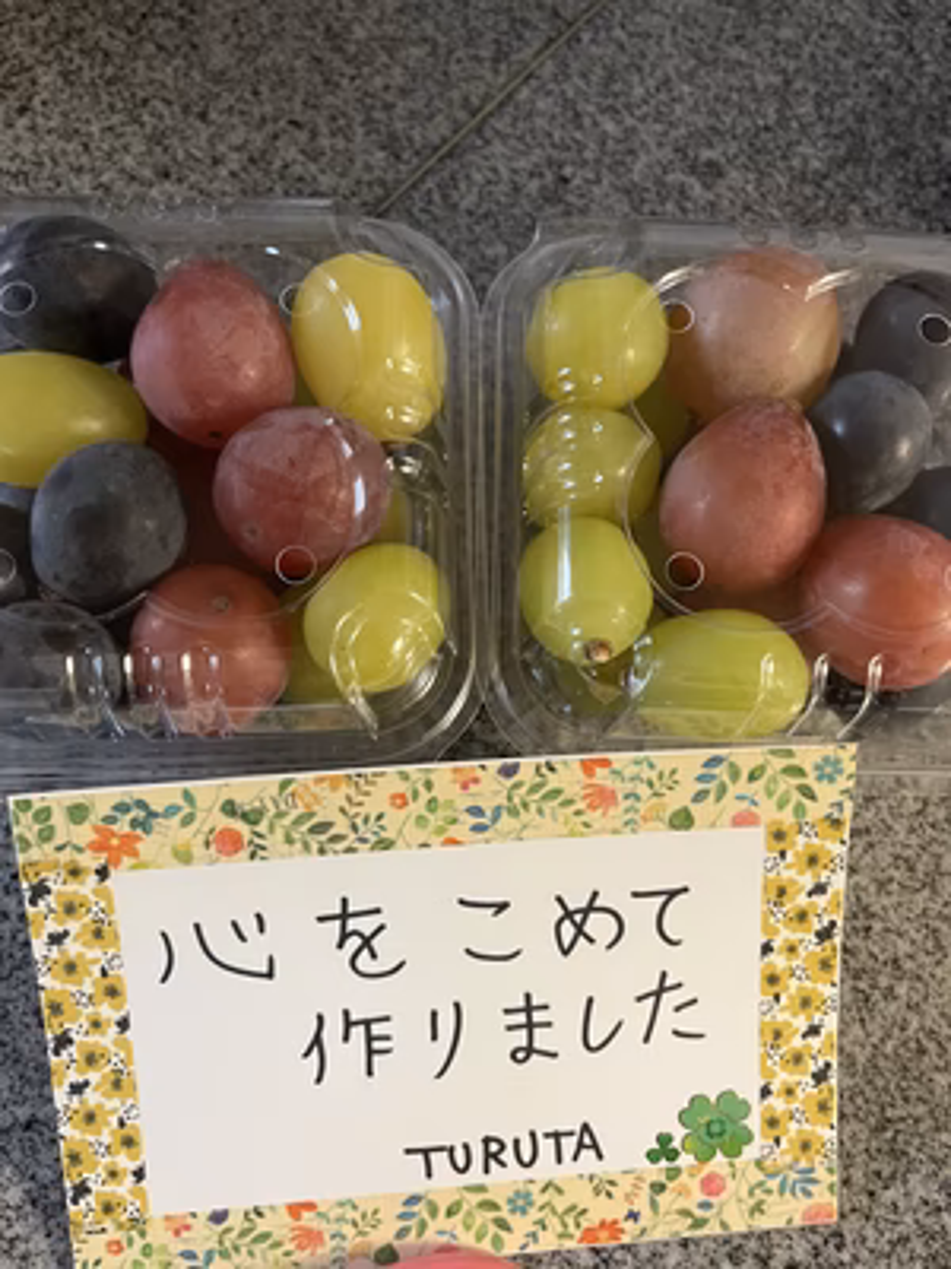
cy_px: 634
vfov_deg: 67.3
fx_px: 952
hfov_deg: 53.1
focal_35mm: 26
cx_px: 476
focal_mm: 5.1
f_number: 1.6
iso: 400
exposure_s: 1/50
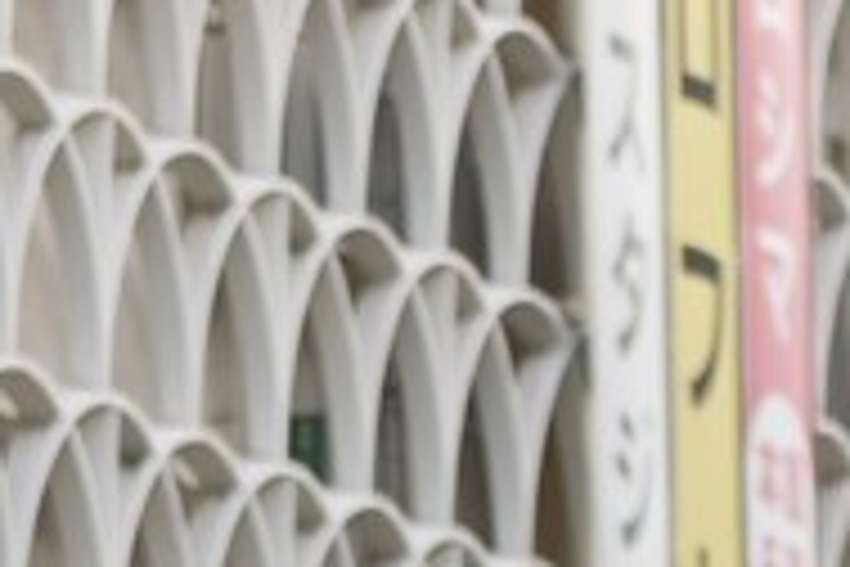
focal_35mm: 591
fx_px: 13953
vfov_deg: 2.3
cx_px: -1772
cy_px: 1393
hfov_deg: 3.4
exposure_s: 1/250
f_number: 2.8
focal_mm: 75
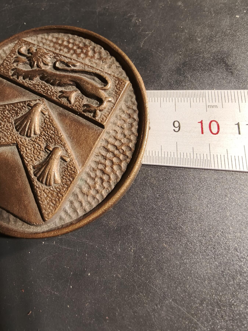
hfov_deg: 58.9
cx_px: 124
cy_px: 166
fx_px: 220
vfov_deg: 73.9
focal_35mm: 23
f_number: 2
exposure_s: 1/67.9
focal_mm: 2.32
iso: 160
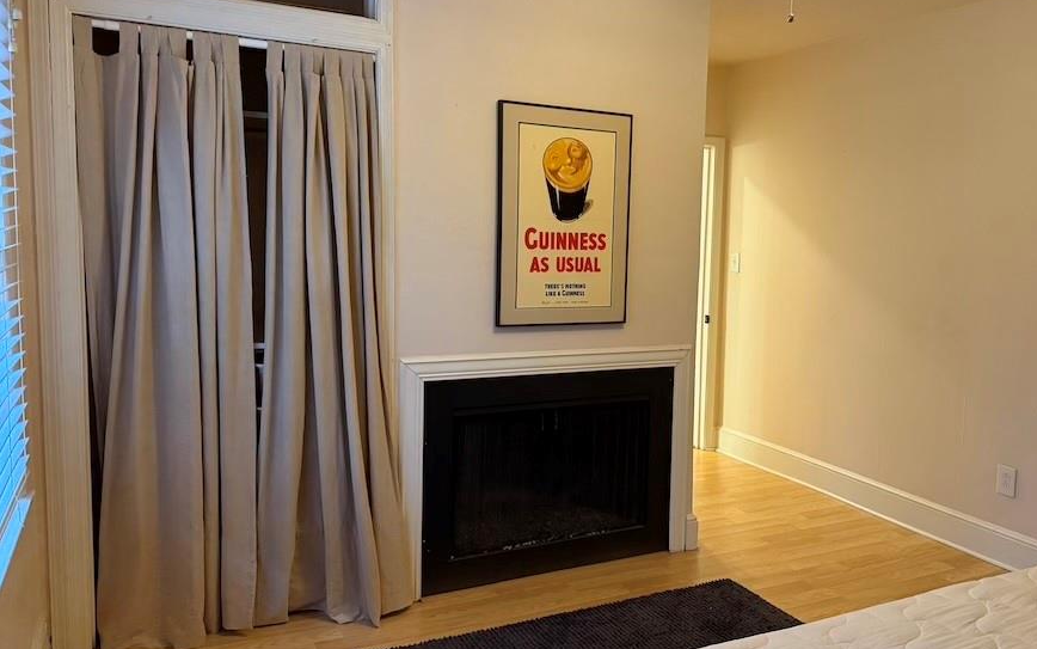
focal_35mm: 30
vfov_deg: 41.9
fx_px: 848
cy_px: 311
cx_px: 610
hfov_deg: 62.4
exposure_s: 1/60
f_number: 1.78
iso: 640
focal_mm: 6.76
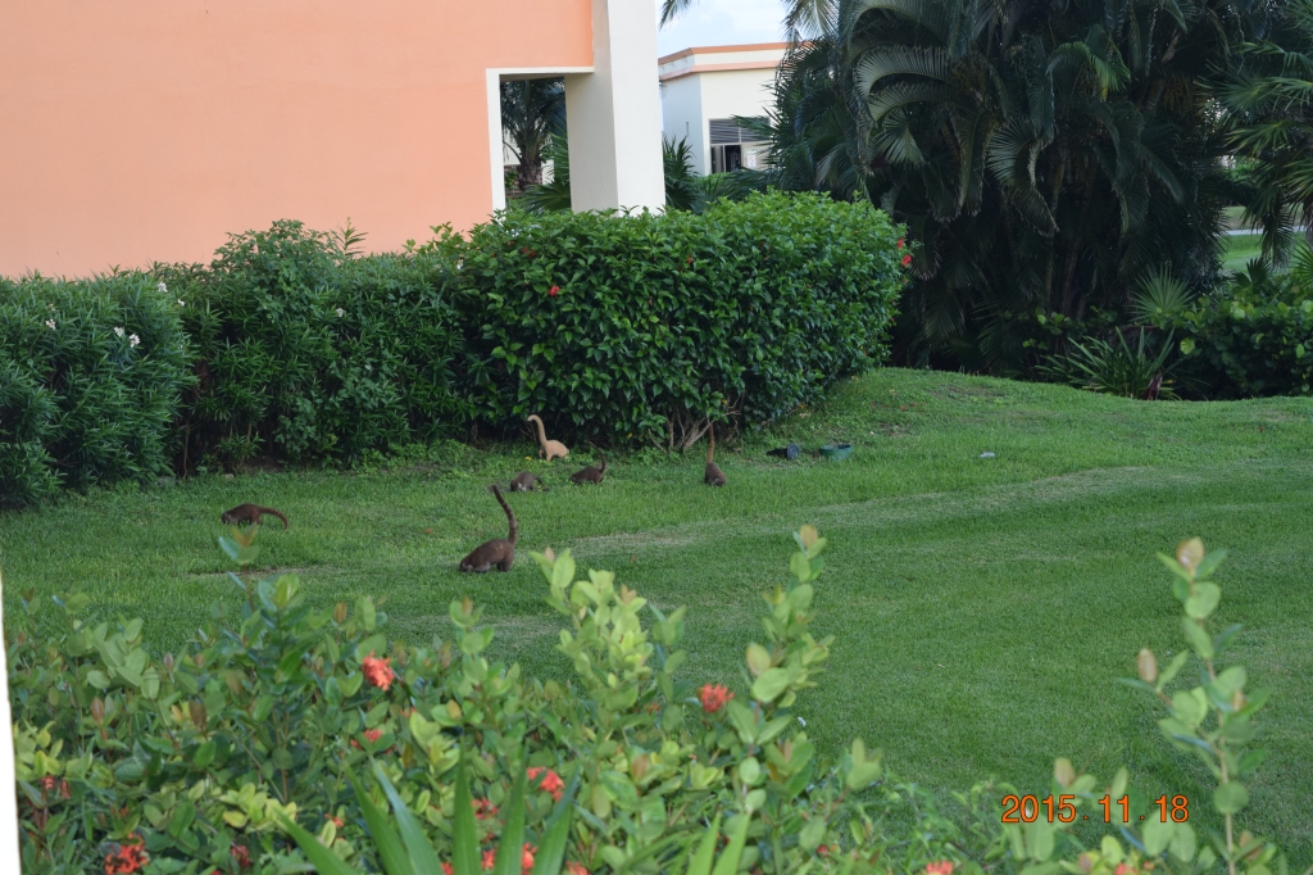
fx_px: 3008
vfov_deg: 16.5
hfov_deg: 24.6
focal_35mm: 82
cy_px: 438
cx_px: 656
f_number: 5.6
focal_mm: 55
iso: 800
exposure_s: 1/125
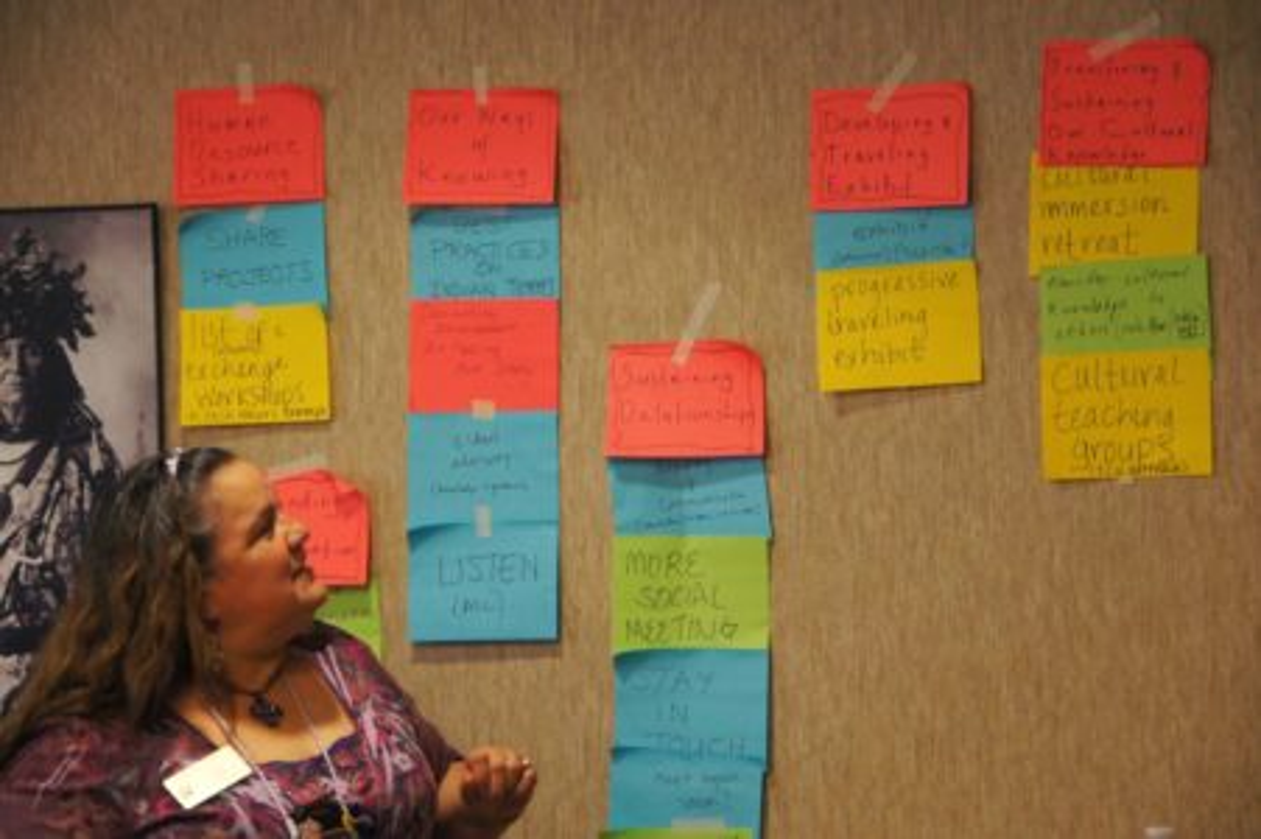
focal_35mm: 112
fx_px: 3938
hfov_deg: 18.2
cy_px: 420
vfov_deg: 12.2
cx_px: 630
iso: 1600
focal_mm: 75
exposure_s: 1/80
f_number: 5.6
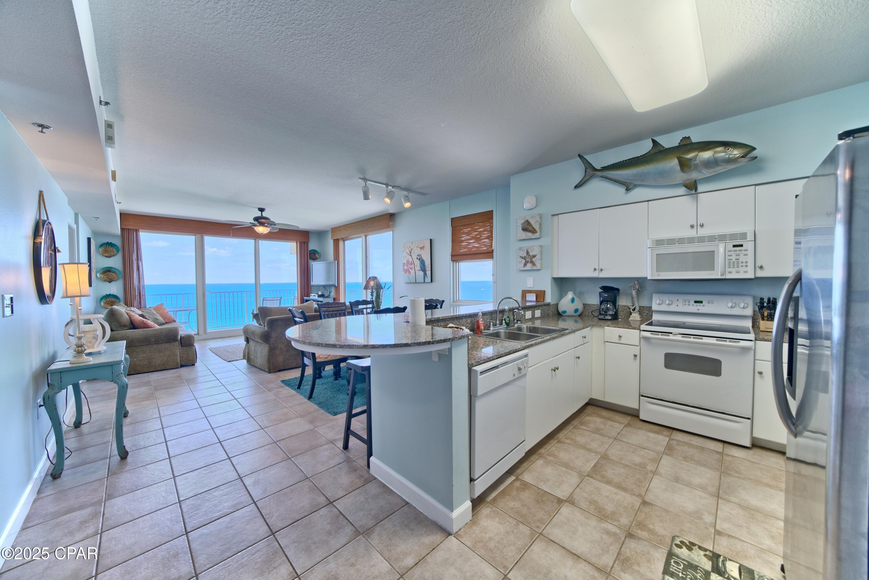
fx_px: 314
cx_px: 434
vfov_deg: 85.5
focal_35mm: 13
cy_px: 290
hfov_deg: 108.3
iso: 500
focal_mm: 13
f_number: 8
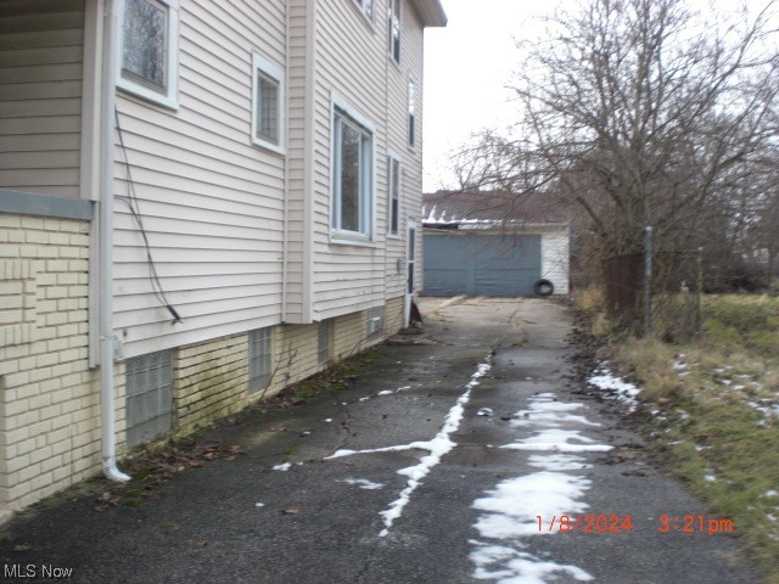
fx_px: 855
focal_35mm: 38
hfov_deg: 49.0
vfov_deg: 37.7
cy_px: 292
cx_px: 390
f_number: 3.1
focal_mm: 6.3
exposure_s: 1/160
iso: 64
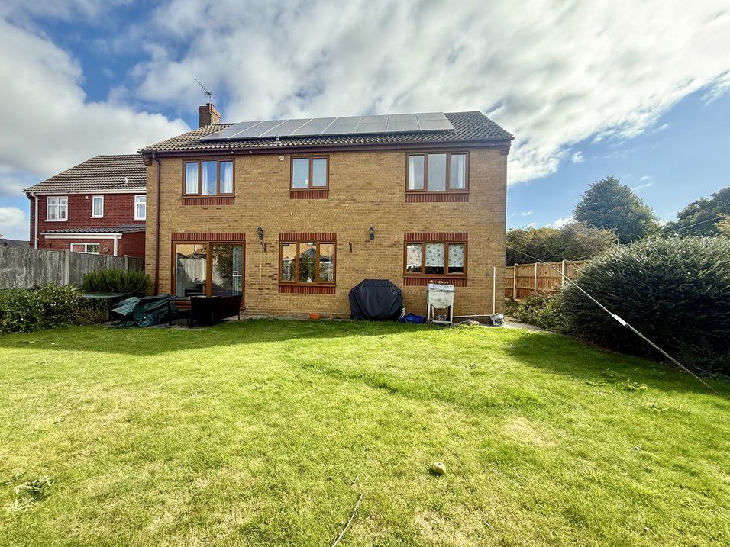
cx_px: 359
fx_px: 316
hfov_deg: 98.2
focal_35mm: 15
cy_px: 275
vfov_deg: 81.7
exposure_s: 1/439
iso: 50
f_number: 2.2
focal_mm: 2.22
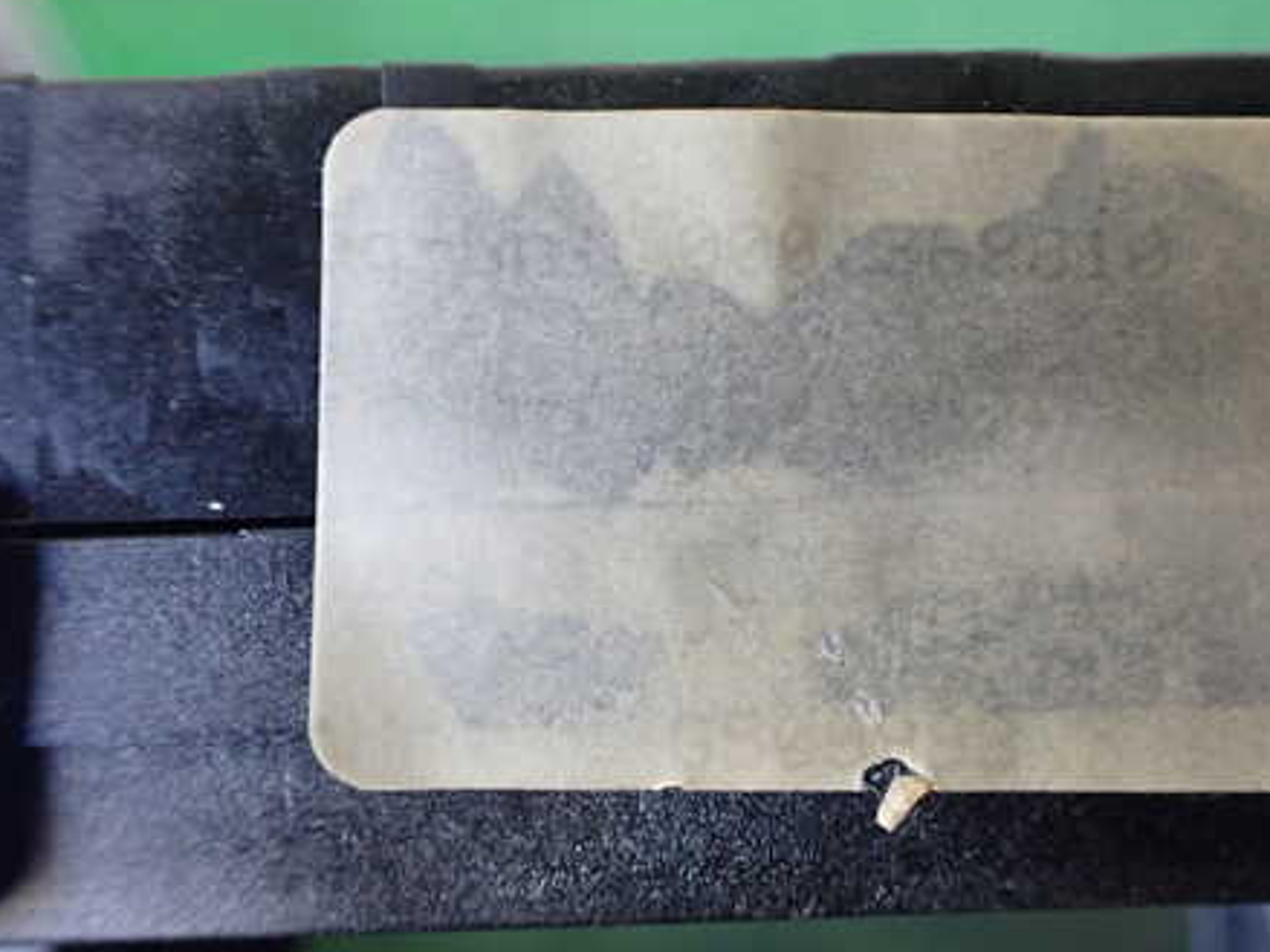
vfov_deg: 35.1
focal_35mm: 41
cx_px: 810
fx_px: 1504
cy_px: 472
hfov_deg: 45.3
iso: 640
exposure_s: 1/125
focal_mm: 5.4
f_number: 2.3
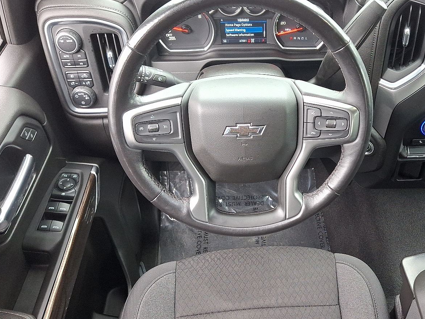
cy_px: 152
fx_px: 417
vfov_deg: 41.8
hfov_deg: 53.2
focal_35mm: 34
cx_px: 272
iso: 136
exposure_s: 1/60.2
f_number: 1.8
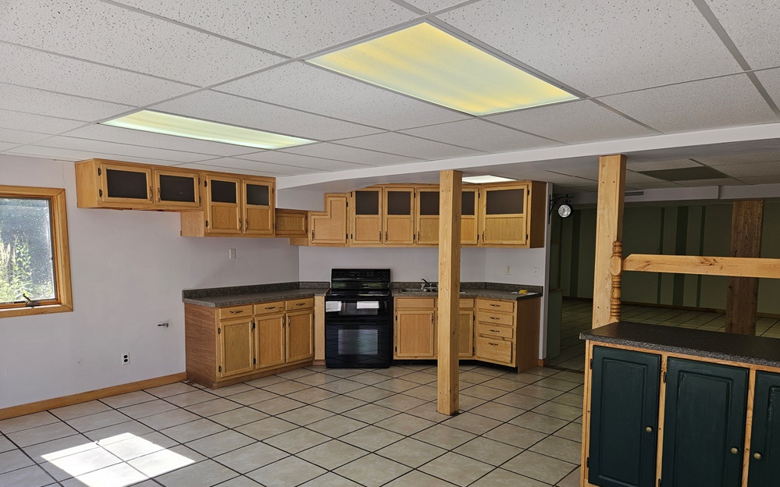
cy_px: 291
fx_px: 531
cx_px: 398
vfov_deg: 49.0
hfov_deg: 72.5
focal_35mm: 25
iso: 32
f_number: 1.8
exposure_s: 1/120
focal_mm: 5.4
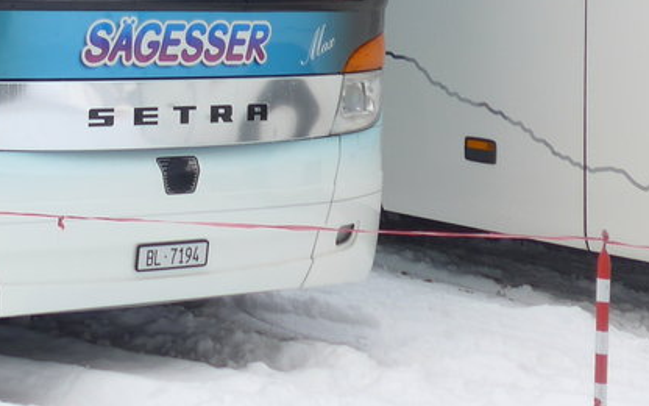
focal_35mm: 110
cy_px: -226
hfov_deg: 18.0
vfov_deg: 11.4
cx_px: -128
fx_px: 1946
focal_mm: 7.5
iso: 80
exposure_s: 1/320
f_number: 2.8
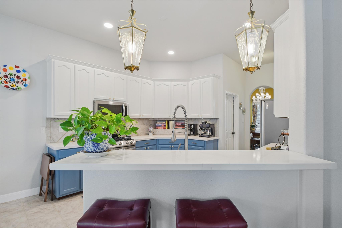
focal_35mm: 16
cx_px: 171
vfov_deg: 73.7
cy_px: 114
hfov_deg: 96.7
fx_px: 152
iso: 400
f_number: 8
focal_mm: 11
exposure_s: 1/6
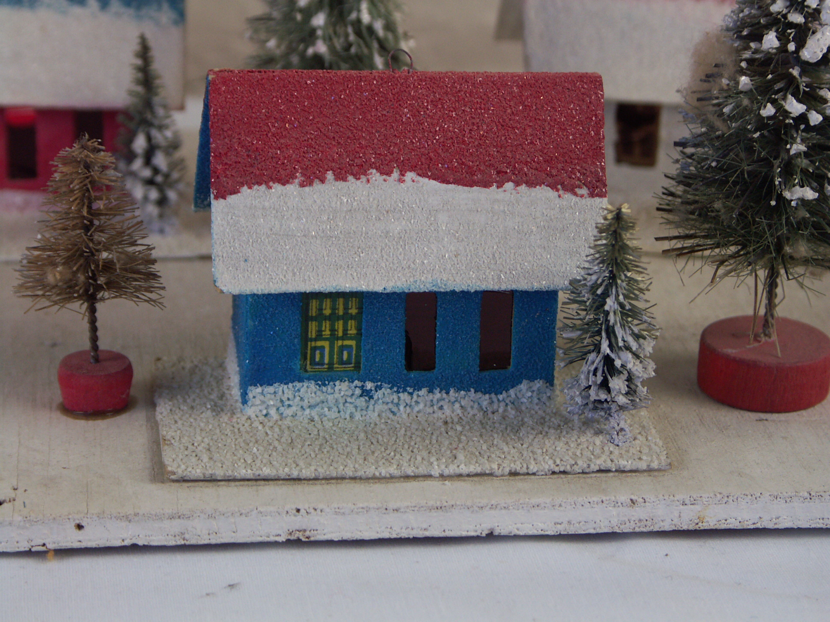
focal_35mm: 115
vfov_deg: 12.9
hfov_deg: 17.1
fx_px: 2757
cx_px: 415
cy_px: 311
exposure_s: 1/60
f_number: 3.5
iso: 100
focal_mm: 29.43
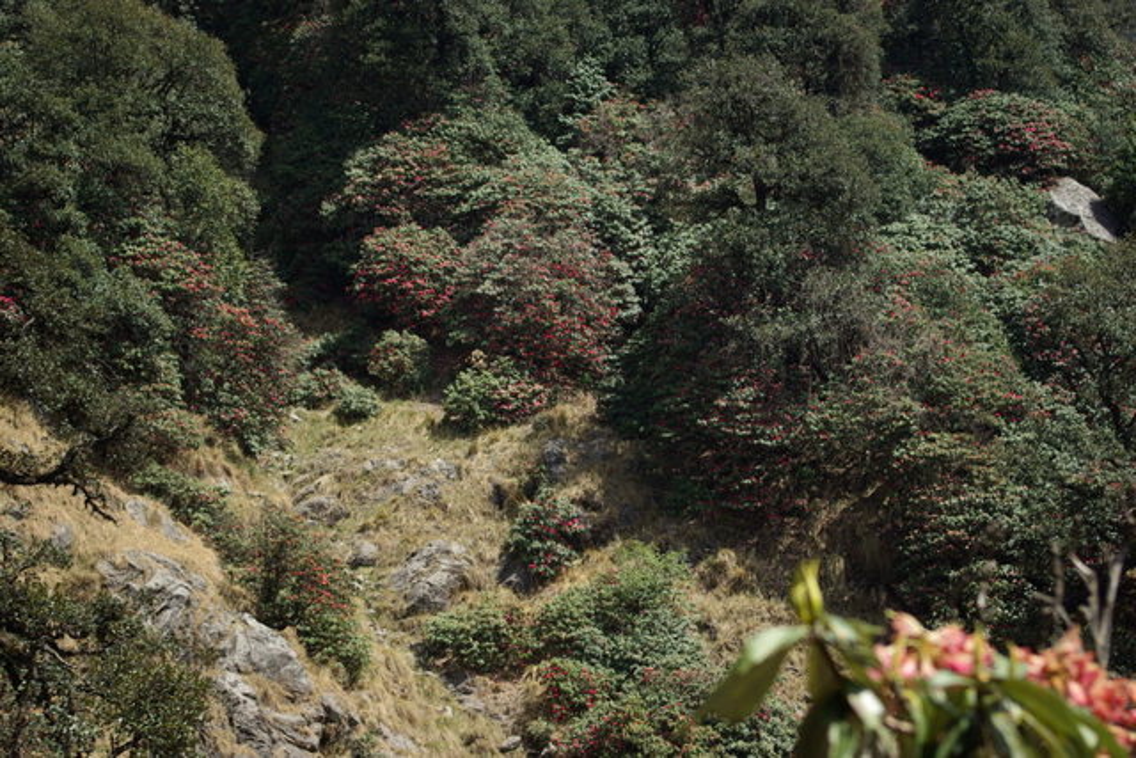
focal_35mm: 82
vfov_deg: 16.6
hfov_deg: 24.6
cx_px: 568
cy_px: 379
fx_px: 2604
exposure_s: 1/60
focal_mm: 55
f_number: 5.6
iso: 100
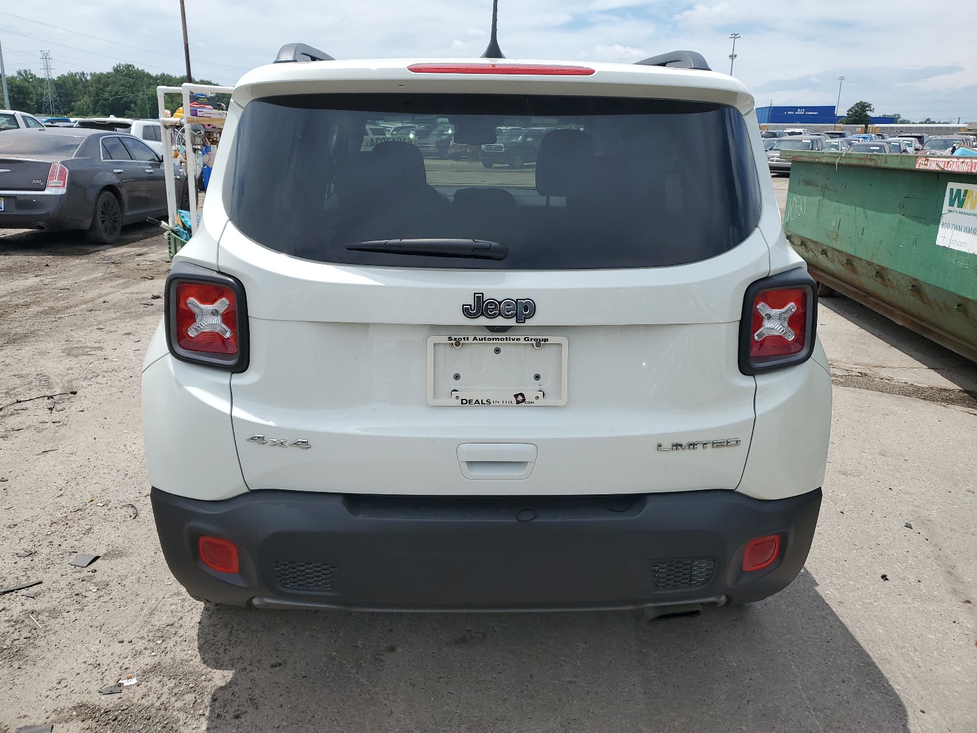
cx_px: 488
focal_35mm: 26
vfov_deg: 53.1
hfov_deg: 67.3
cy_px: 366
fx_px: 734
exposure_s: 1/5000
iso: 50
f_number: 1.5
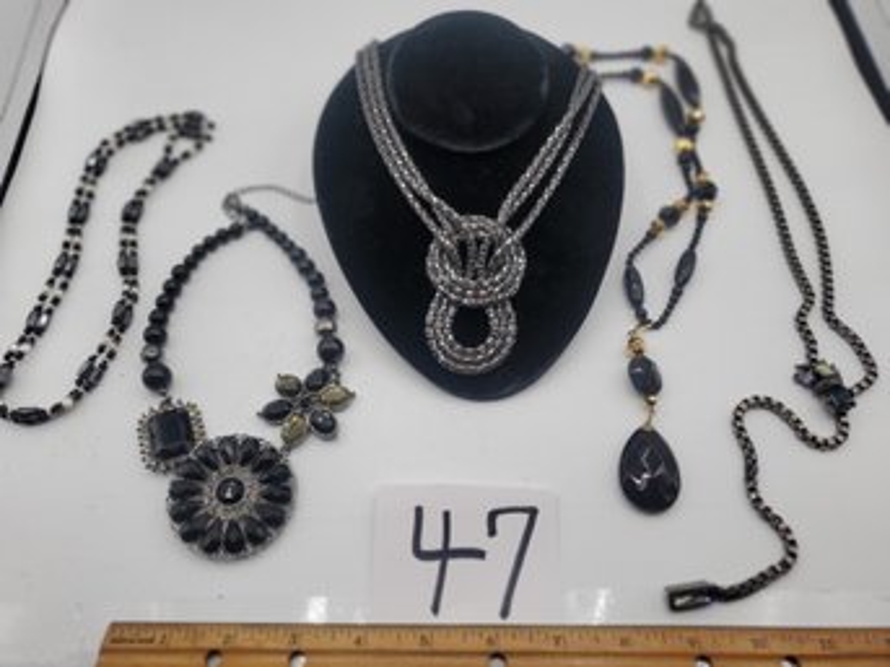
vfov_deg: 53.0
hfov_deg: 67.3
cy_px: 334
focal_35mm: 26
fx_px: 668
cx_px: 445
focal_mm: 4.3
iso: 50
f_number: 1.5
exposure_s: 1/962
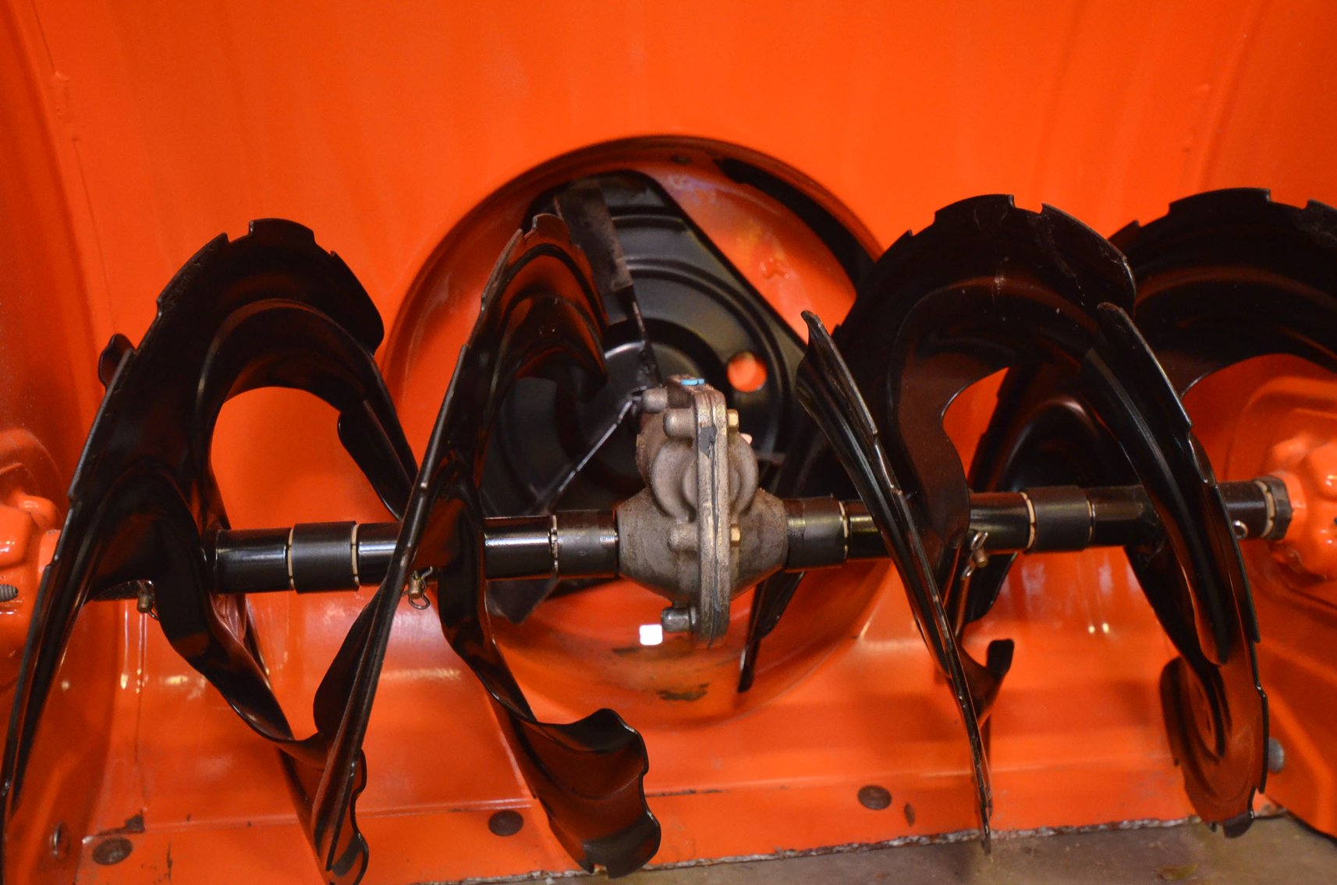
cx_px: 668
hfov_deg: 53.2
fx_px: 1334
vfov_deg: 36.7
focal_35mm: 36
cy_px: 442
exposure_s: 1/60
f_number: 4.5
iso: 3200
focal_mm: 24
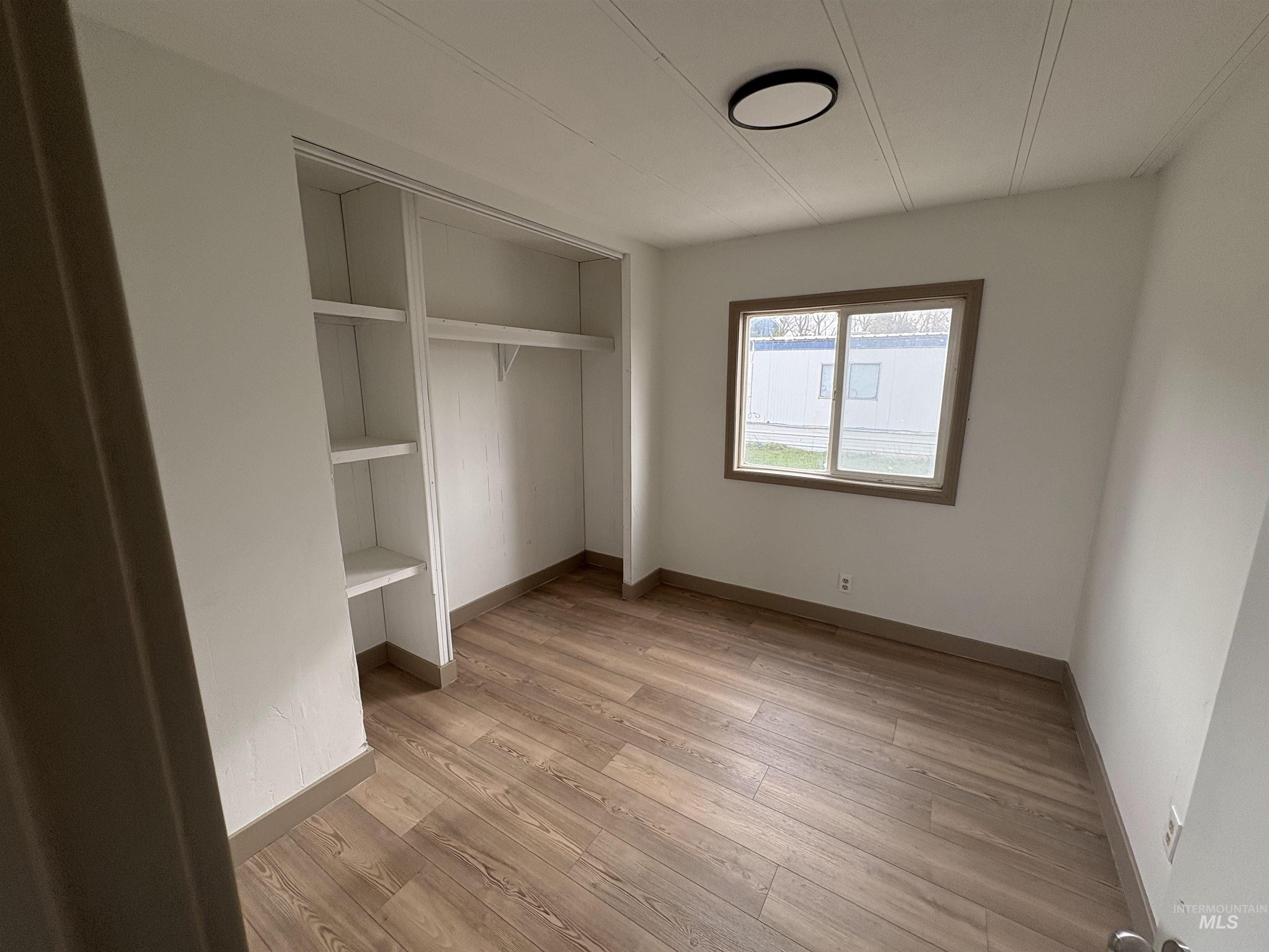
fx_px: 513
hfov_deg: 102.1
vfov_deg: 85.7
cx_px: 634
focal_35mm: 14
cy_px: 476
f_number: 2.2
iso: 64
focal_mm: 2.22
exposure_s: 1/156
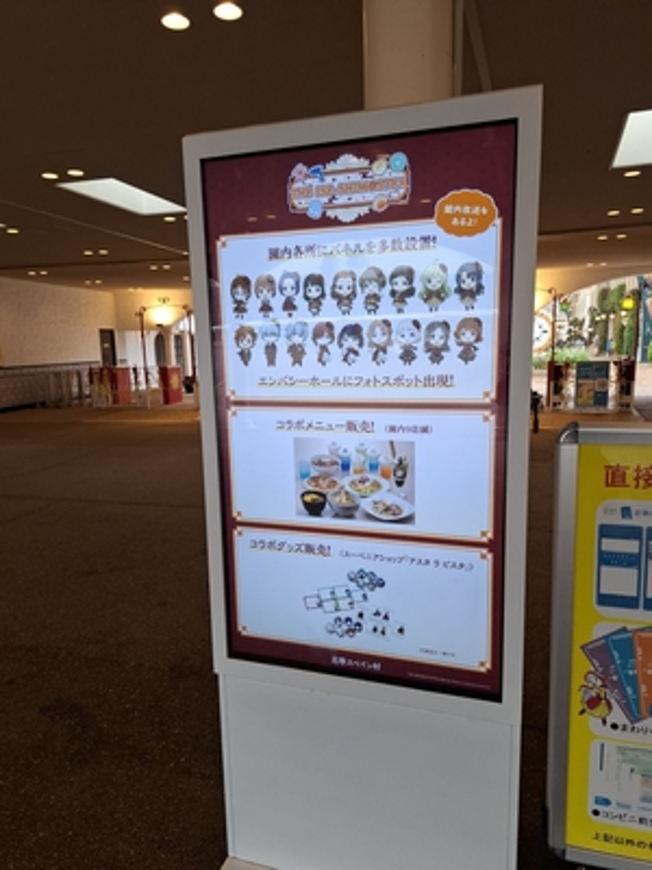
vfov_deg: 73.9
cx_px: 326
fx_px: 578
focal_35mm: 23
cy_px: 435
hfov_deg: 58.9
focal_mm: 5.54
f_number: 1.8
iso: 64
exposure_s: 1/100
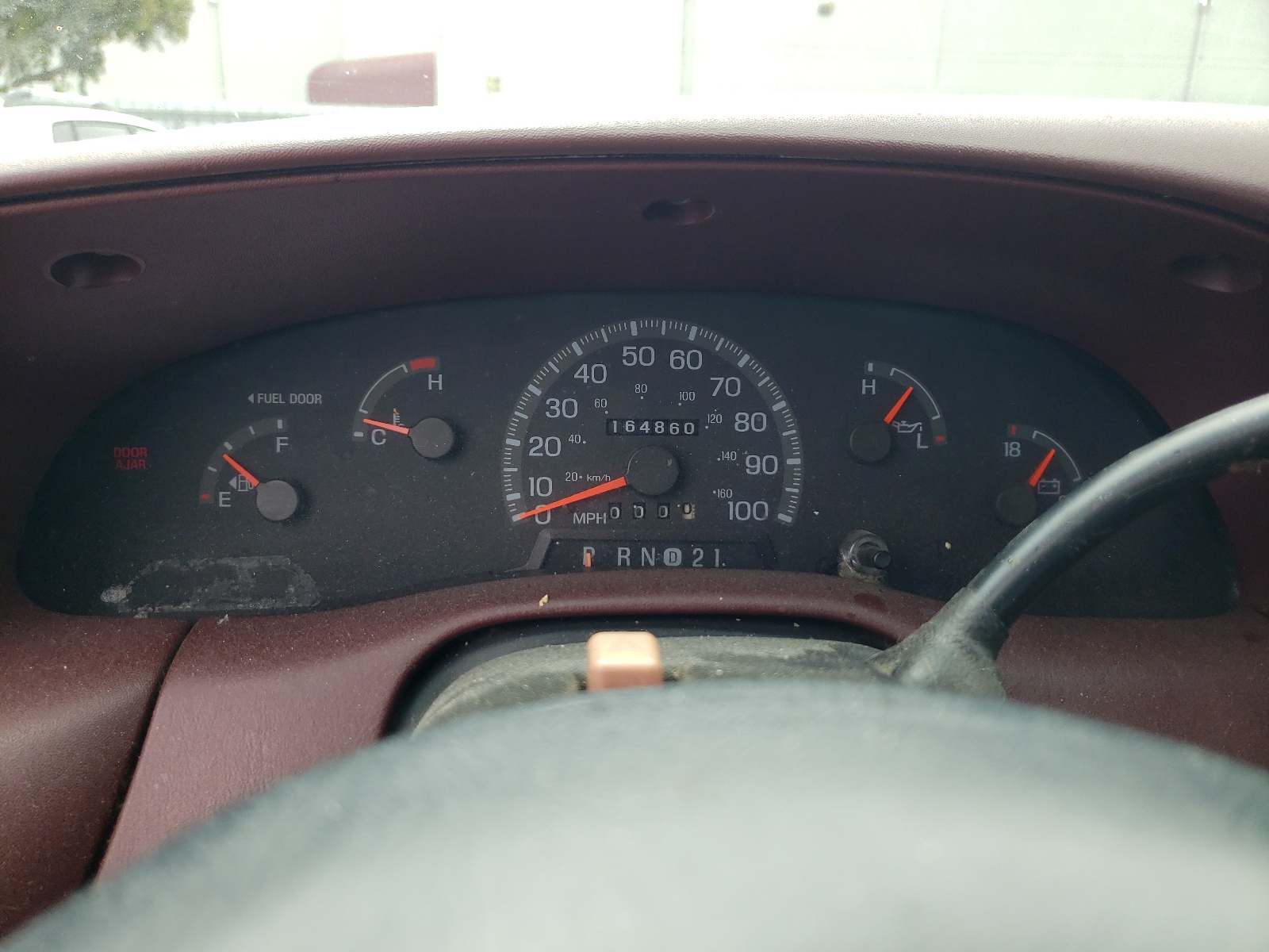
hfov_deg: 67.3
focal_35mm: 26
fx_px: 953
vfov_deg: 53.1
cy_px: 476
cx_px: 634
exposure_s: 1/476
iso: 50
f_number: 1.5
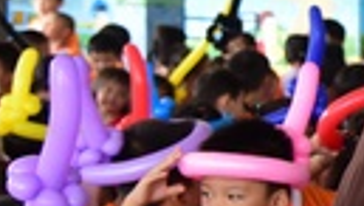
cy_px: 103
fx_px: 1527
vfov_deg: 7.7
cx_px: 821
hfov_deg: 11.6
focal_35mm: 158
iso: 500
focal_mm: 30
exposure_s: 1/125
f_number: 4
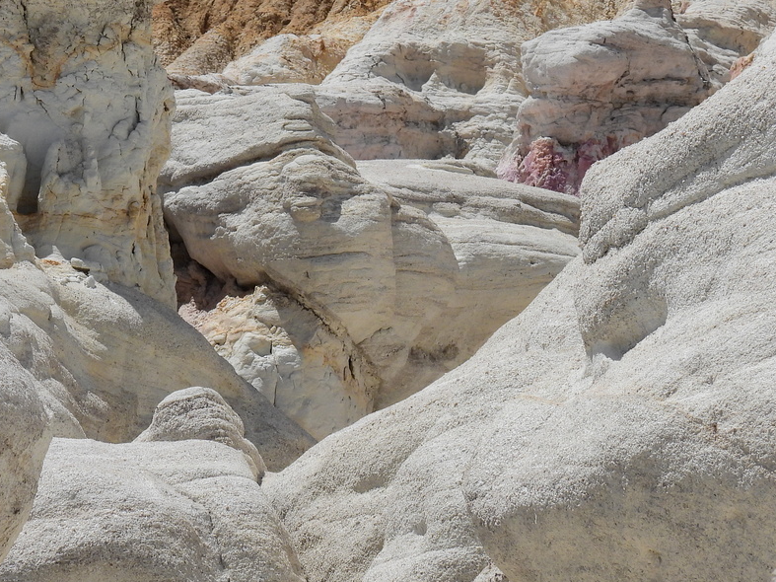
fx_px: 4191
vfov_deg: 7.9
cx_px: 301
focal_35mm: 187
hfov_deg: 10.6
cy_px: 215
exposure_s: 1/1600
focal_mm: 20.5
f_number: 4.5
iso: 100
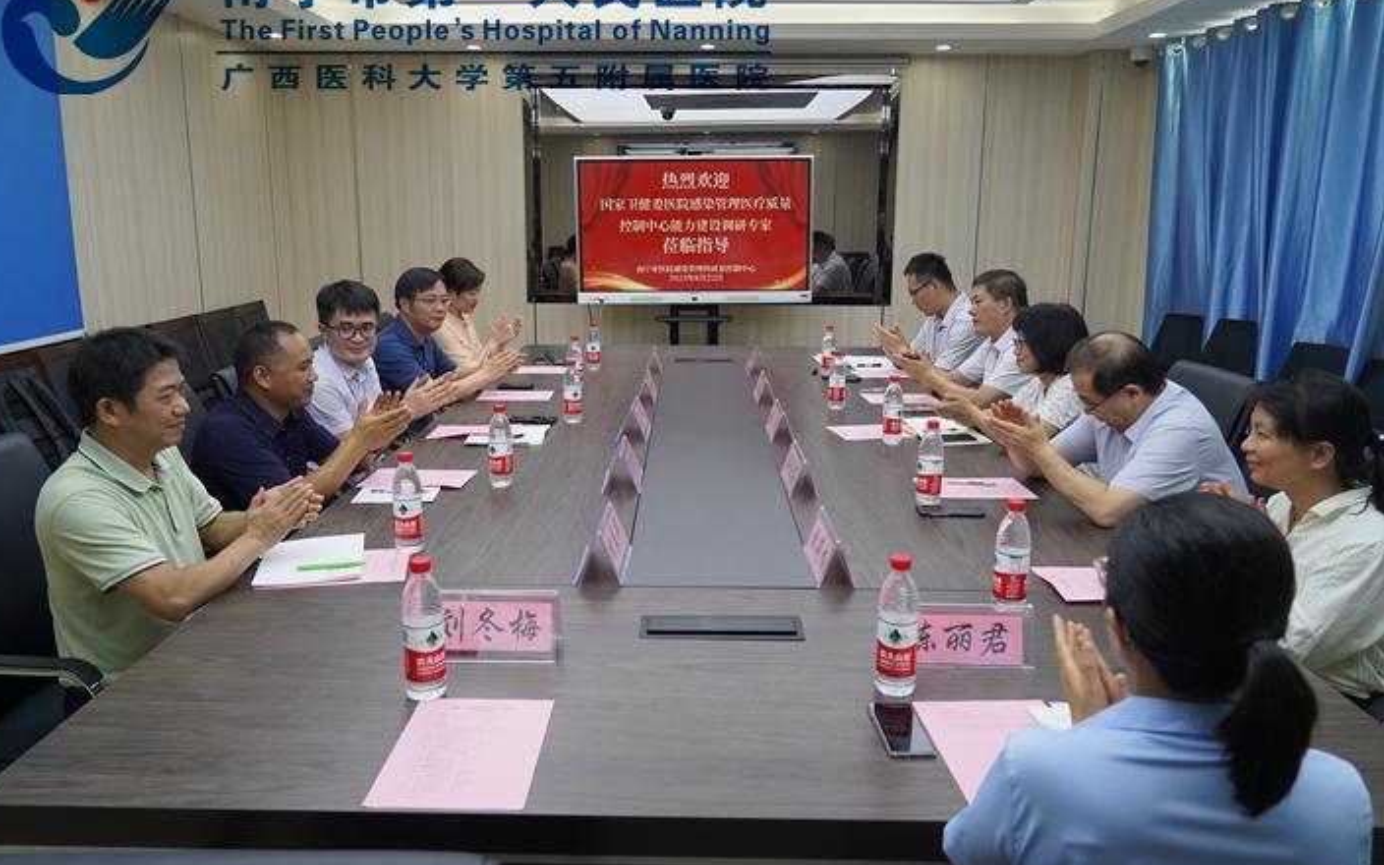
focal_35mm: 25
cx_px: 680
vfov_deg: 49.3
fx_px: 943
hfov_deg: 72.5
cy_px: 414
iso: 400
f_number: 4
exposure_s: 1/160
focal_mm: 24
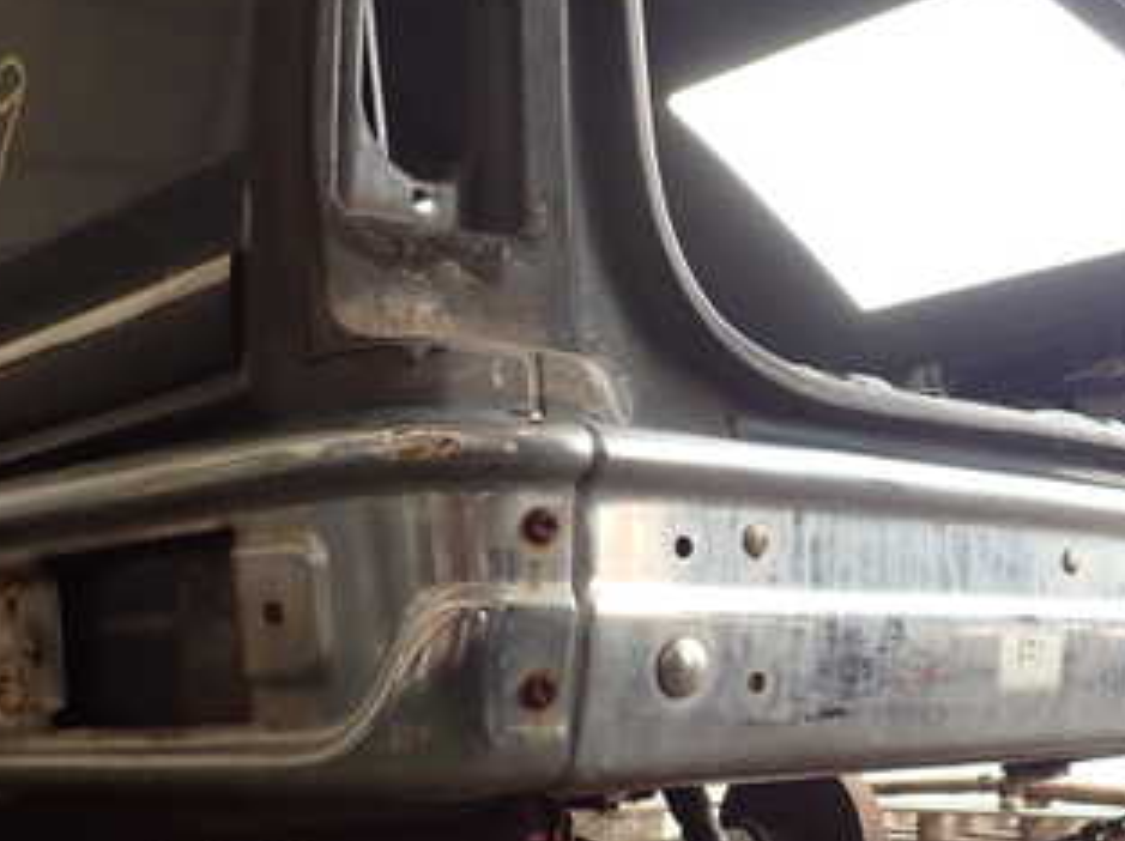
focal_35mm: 48
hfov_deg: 39.3
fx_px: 1558
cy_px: 672
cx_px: 733
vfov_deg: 29.5
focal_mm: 4.5
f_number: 2.8
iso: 100
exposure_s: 1/80
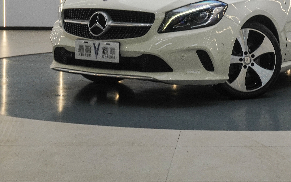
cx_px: 225
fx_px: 746
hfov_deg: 21.9
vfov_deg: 13.7
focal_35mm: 94
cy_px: -4
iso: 500
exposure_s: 1/80
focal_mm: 30
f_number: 6.3
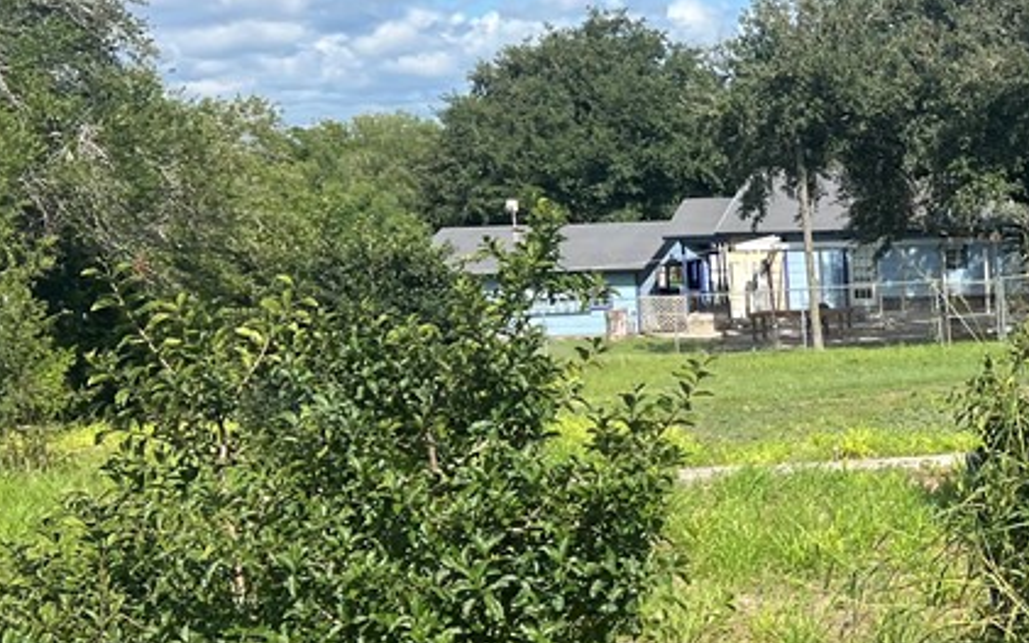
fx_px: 1879
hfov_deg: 28.7
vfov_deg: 19.4
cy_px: 389
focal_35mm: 67
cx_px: 1024
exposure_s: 1/3704
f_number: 1.5
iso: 50
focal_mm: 5.7
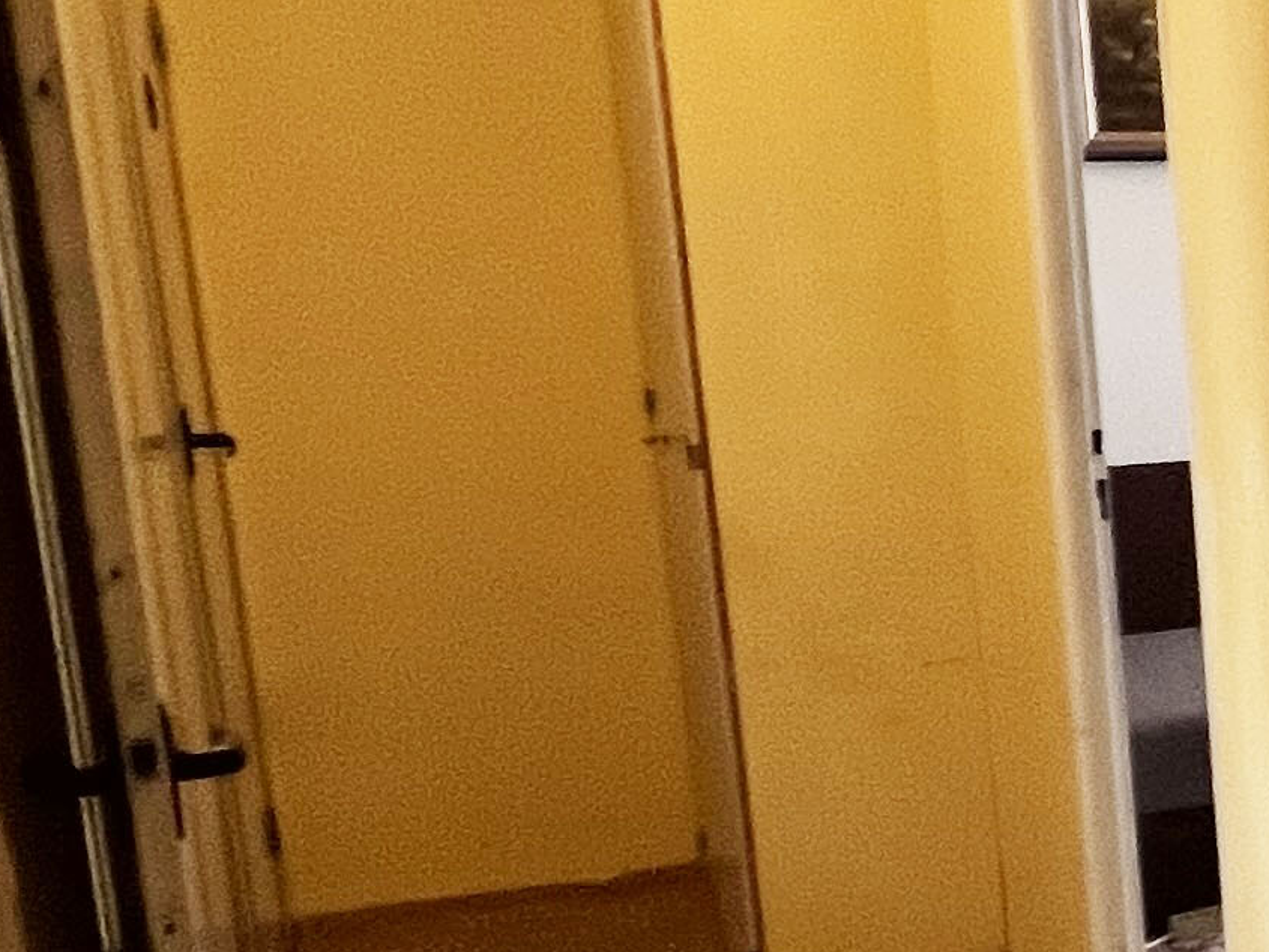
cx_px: 2033
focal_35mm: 62
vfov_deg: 23.6
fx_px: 2273
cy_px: 610
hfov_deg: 23.2
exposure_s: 1/100
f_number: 1.8
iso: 160
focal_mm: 1.57
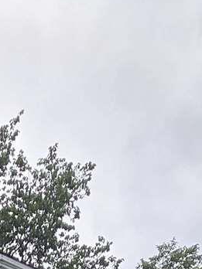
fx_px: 669
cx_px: -101
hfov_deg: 15.8
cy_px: 733
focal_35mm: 86
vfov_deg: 12.9
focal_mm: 2.2
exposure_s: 1/624
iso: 50
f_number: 2.2
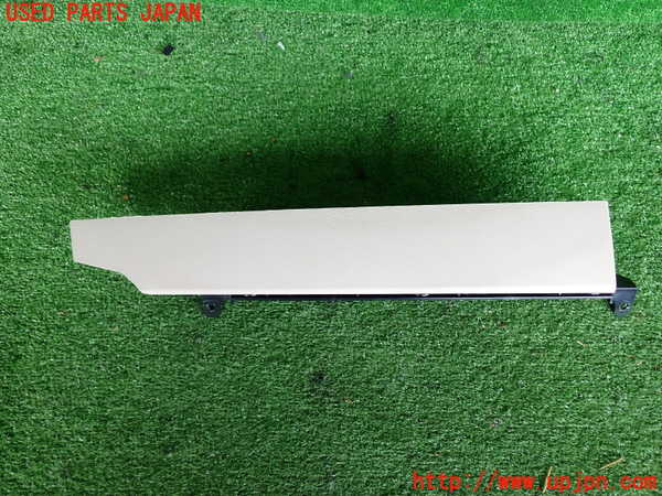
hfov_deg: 60.0
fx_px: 574
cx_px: 331
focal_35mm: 30
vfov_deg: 46.8
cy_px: 248
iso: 200
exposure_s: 1/125
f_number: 2.3
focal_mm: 5.4
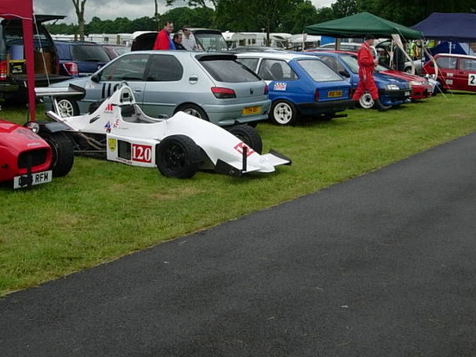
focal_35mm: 55
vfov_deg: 26.4
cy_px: 112
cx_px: 244
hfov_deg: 34.9
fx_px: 756
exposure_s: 1/443
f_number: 4.8
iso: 64
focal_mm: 7.8
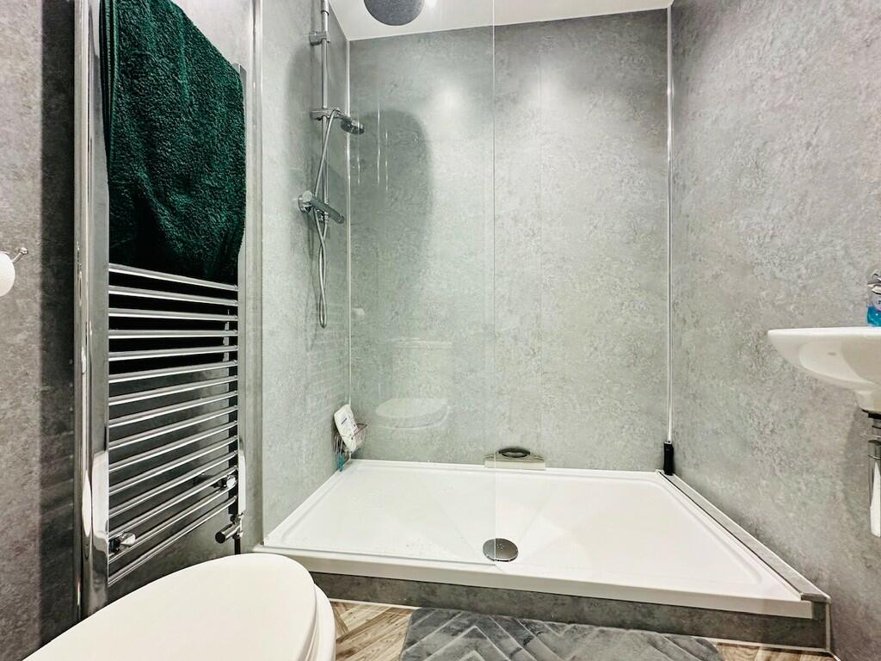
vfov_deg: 85.7
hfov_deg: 102.1
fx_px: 356
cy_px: 330
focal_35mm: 14
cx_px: 440
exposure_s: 1/100
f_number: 2.2
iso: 250
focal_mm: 2.22
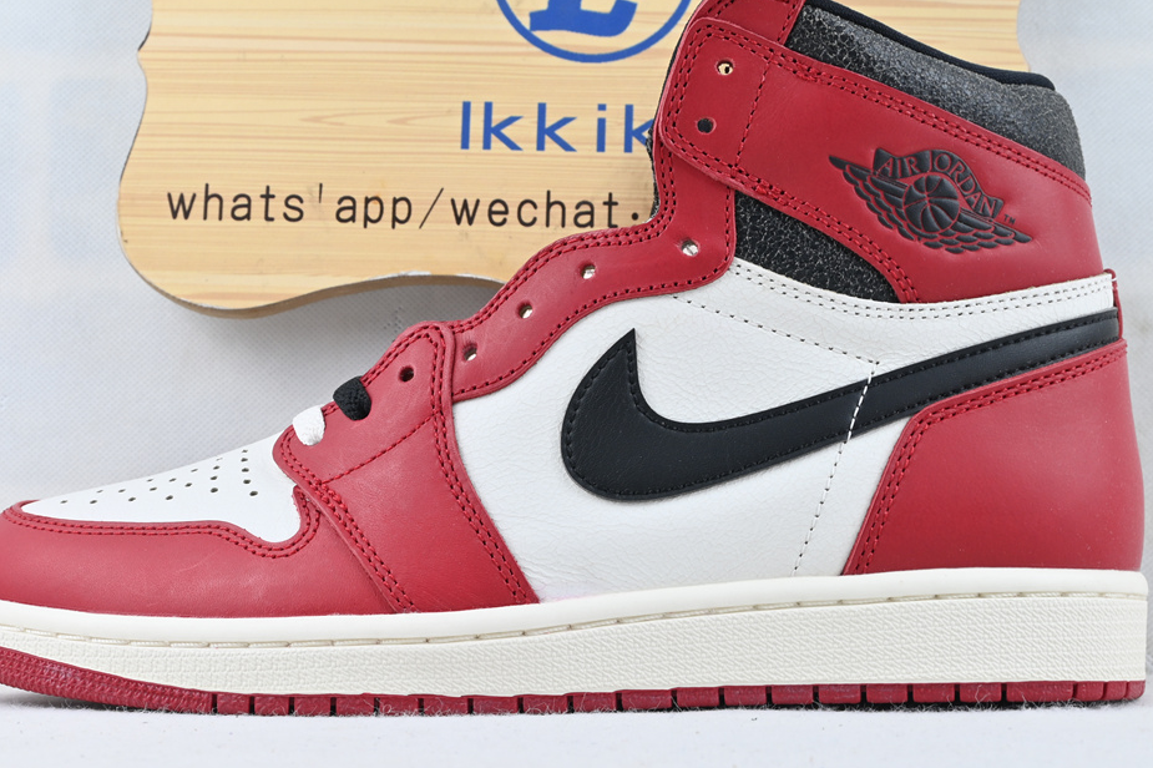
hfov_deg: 32.7
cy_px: 423
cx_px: 557
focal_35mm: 61
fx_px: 1963
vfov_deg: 22.1
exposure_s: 1/10
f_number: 10
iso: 100
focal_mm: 31.5
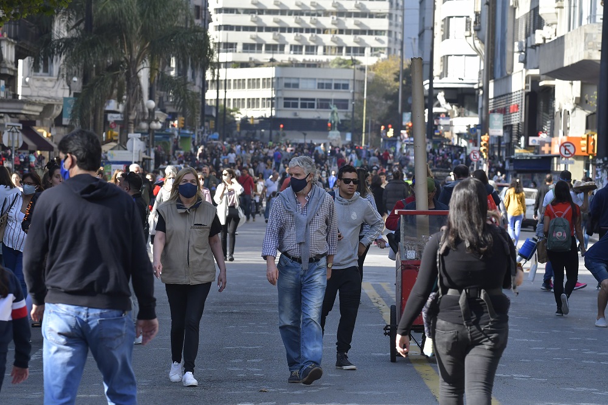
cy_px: 202
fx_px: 3419
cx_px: 304
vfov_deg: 6.8
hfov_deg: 10.2
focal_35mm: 202
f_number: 6.3
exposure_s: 1/1000
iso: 1000
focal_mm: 135
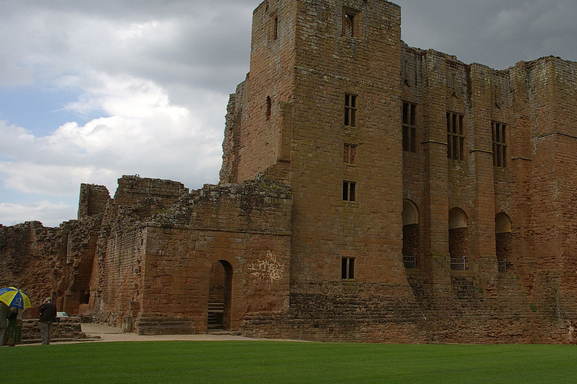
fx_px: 1437
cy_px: 179
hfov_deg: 22.6
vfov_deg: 15.2
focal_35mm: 90
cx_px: 380
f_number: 9.5
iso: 200
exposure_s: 1/350
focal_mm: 45
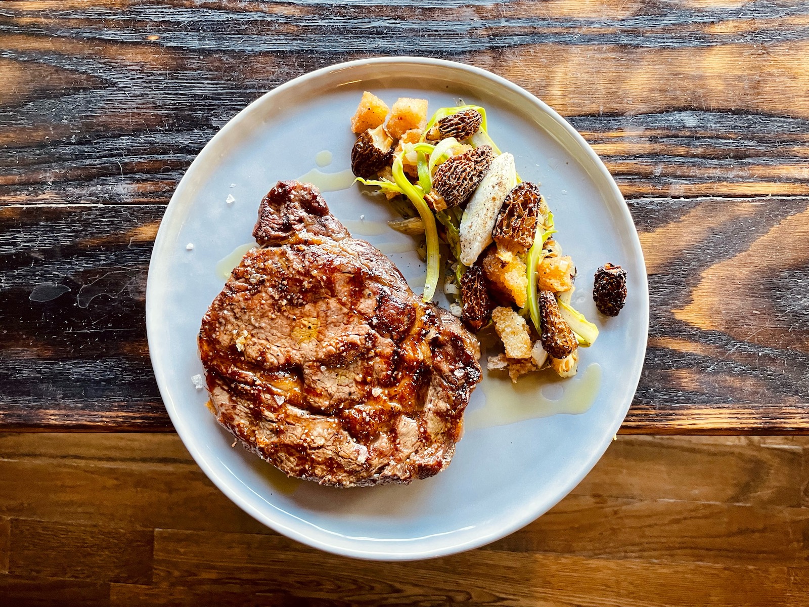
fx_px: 608
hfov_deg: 67.3
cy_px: 304
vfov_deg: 53.1
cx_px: 404
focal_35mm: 26
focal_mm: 4.2
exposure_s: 1/60
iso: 200
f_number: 1.6
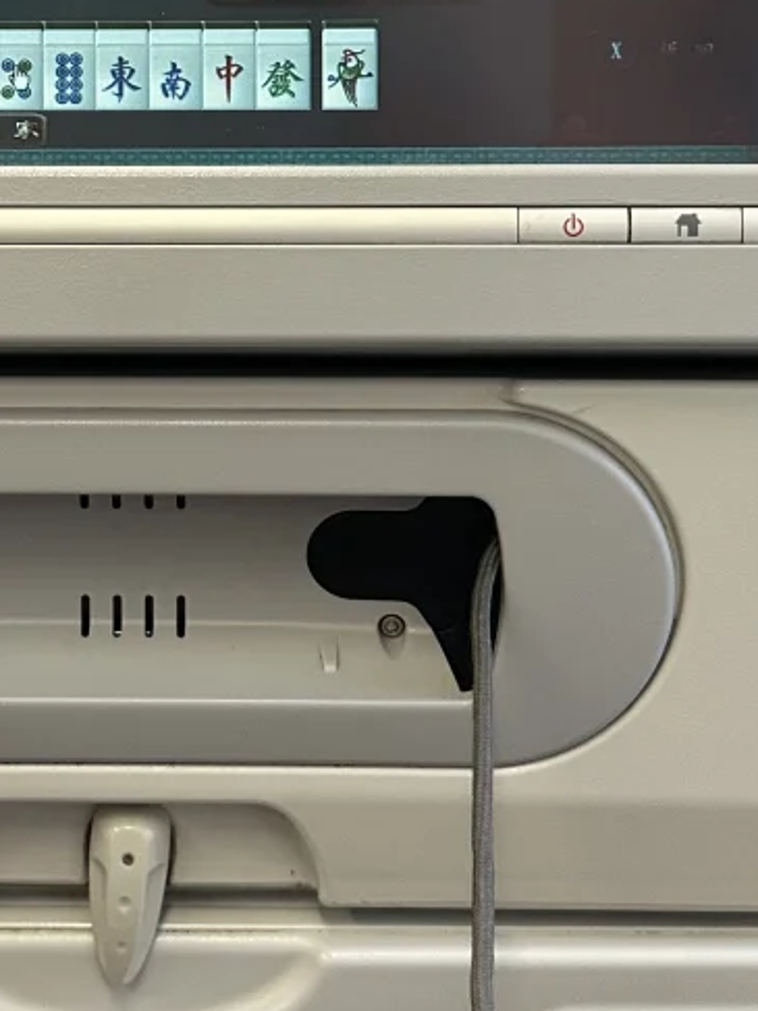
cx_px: 183
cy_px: 270
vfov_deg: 27.1
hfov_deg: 20.5
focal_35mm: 71
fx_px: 2074
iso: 250
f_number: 1.78
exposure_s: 1/57
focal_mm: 6.86
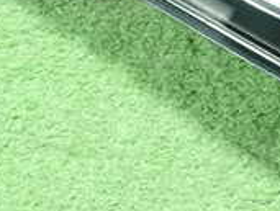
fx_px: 851
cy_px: -139
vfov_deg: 13.1
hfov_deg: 18.4
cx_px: 246
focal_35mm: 105
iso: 800
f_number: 2.3
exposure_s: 1/80
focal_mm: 5.5
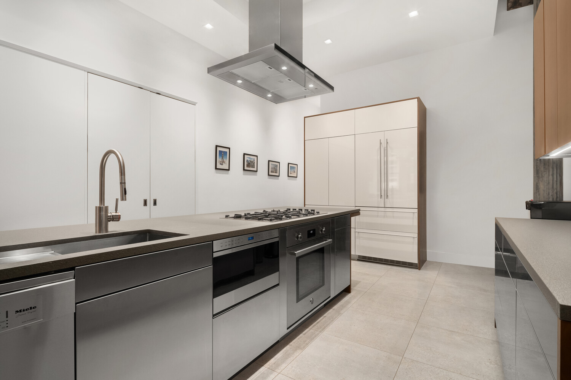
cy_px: 190
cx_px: 286
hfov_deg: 93.3
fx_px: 270
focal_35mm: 17
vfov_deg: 70.4
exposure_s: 1/8
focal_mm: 17
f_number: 16
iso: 640
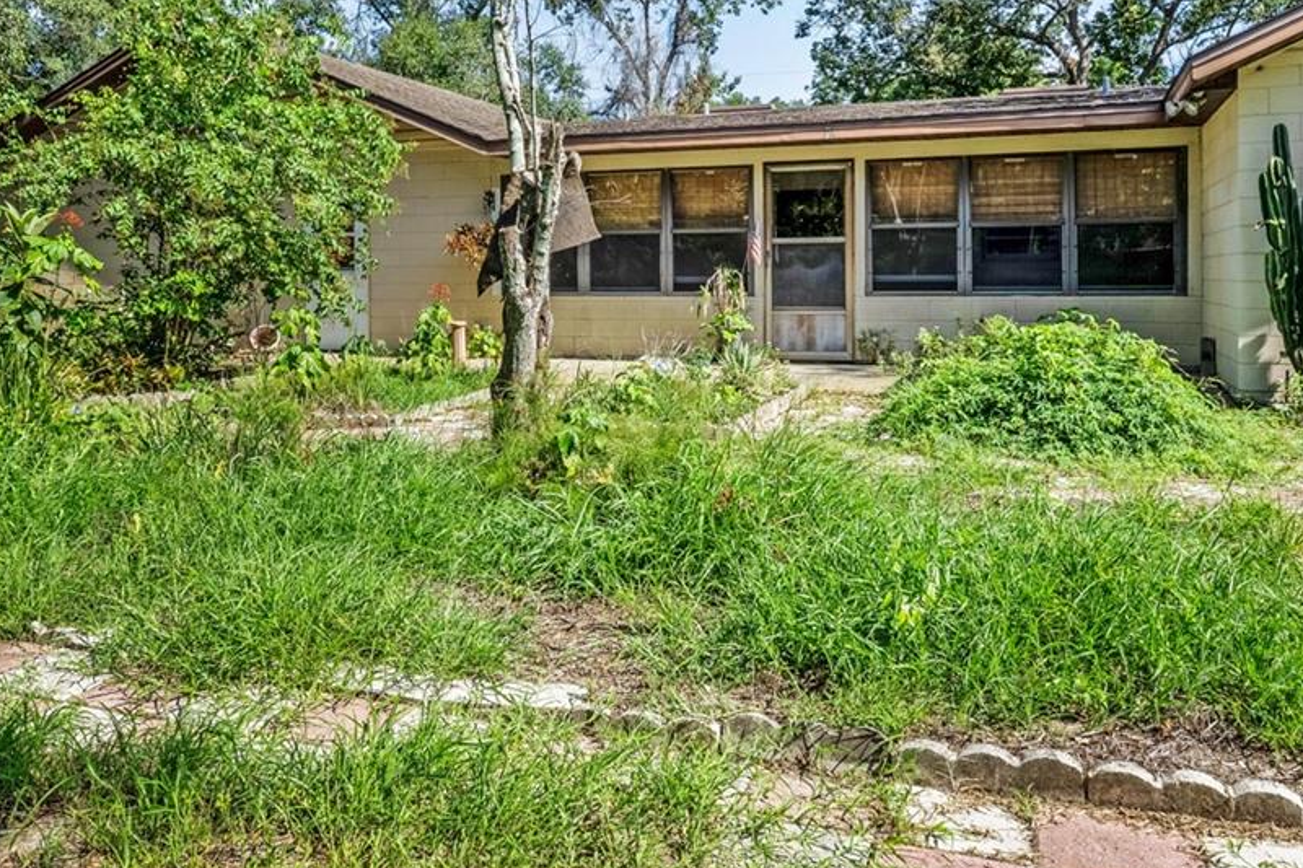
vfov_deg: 39.5
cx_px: 555
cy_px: 292
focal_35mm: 33
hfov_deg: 57.0
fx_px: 1194
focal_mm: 11
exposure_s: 1/4000
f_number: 9
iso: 250
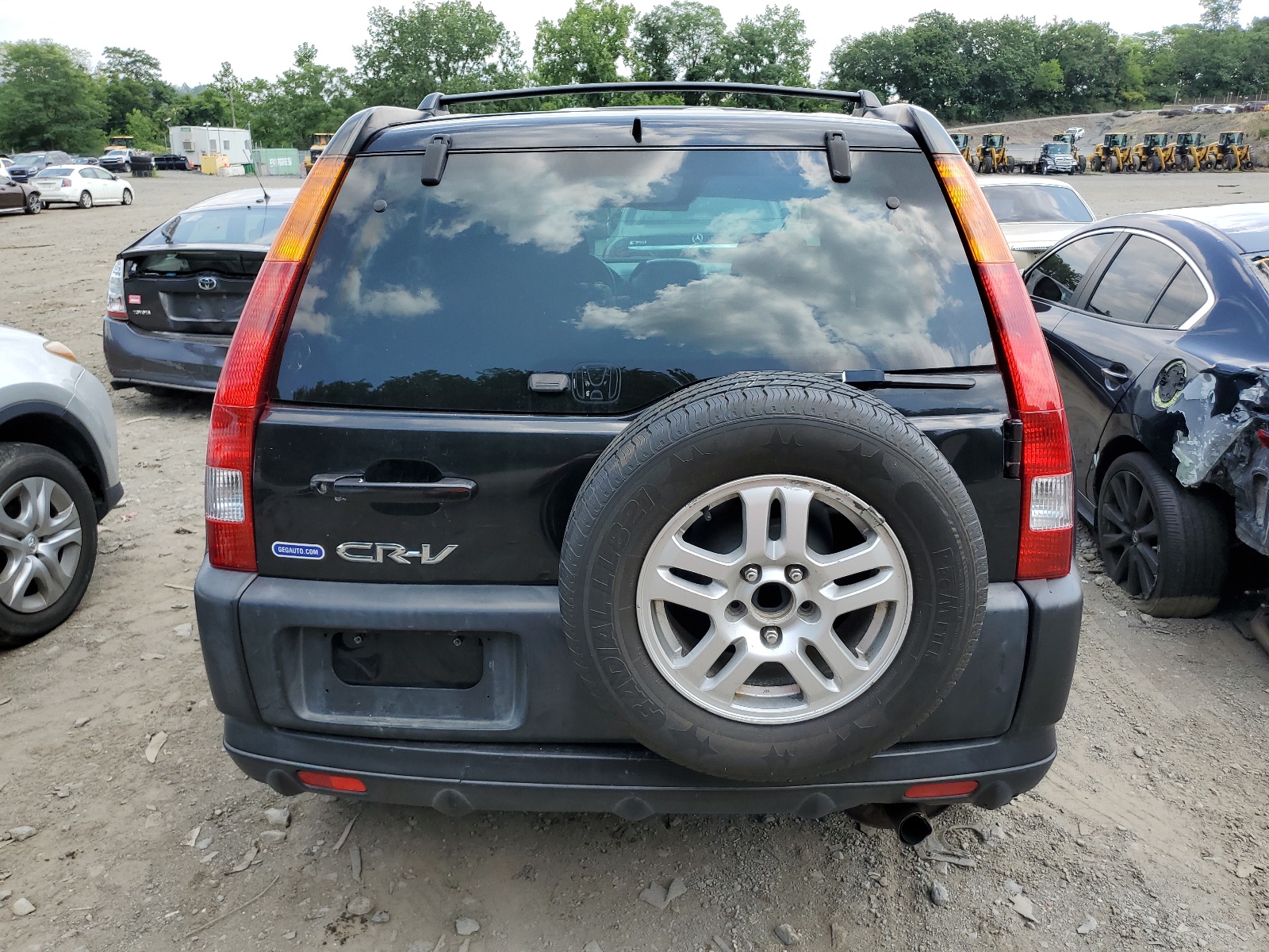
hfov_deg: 67.3
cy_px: 476
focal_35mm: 26
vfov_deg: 53.1
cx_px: 634
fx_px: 953
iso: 50
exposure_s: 1/1111
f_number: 1.5
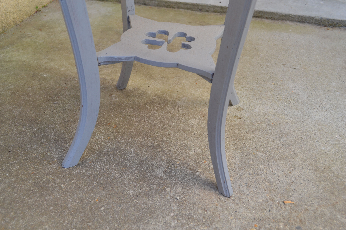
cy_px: 115
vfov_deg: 36.9
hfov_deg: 53.1
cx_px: 173
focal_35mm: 36
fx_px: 346
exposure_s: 1/125
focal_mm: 24
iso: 360
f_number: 5.6
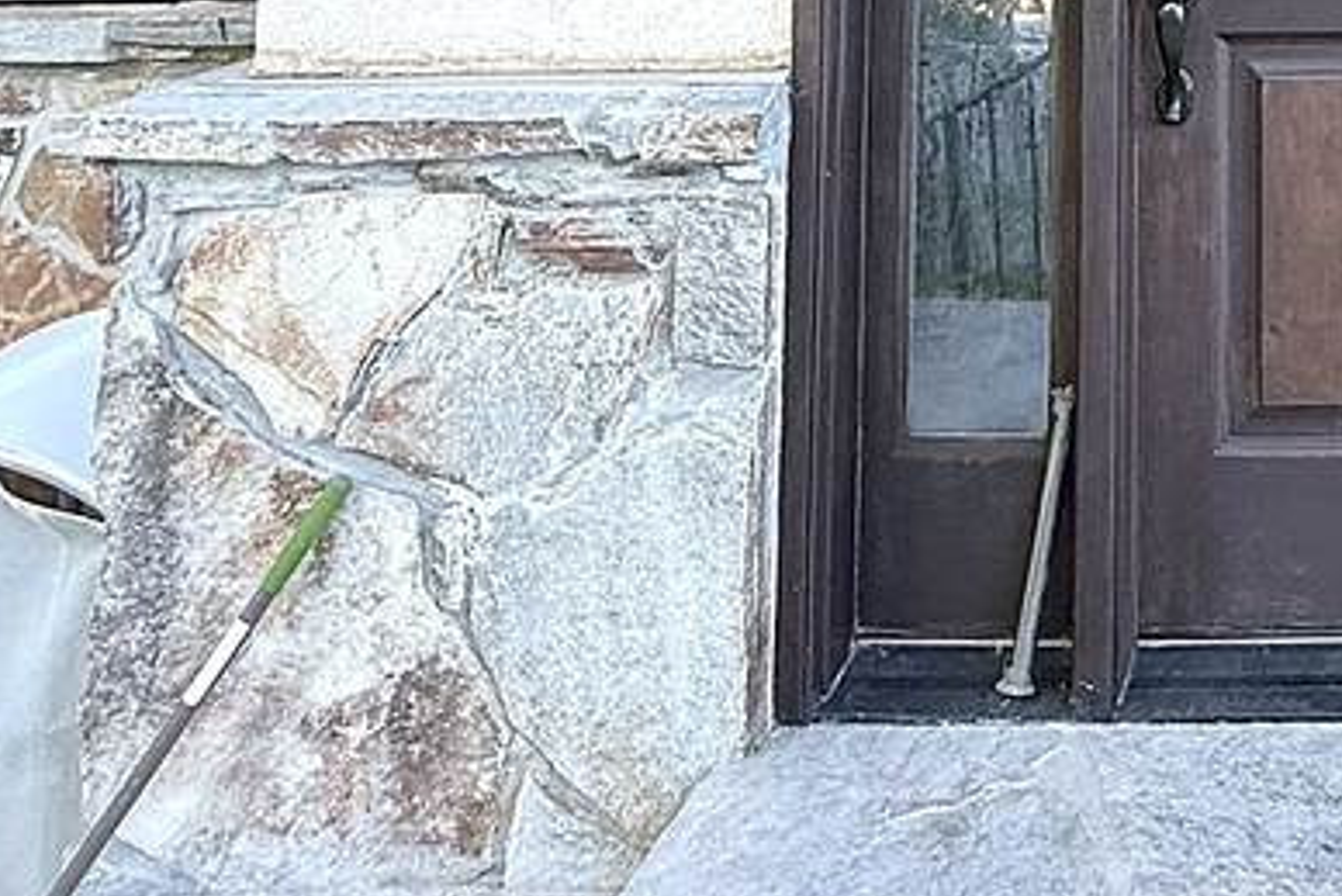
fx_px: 1790
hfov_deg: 36.1
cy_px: -460
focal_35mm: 48
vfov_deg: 22.7
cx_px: 1408
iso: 160
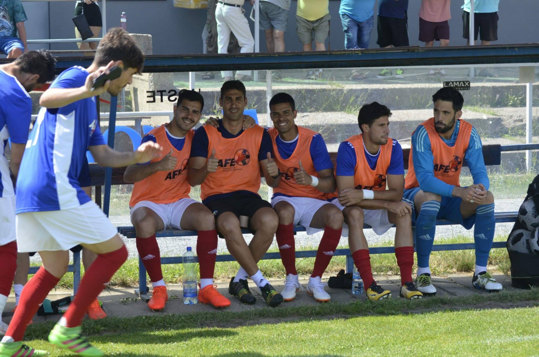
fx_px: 1233
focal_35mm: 82
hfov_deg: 24.7
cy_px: 178
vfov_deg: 16.5
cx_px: 270
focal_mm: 55
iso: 200
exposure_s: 1/200
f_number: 7.1
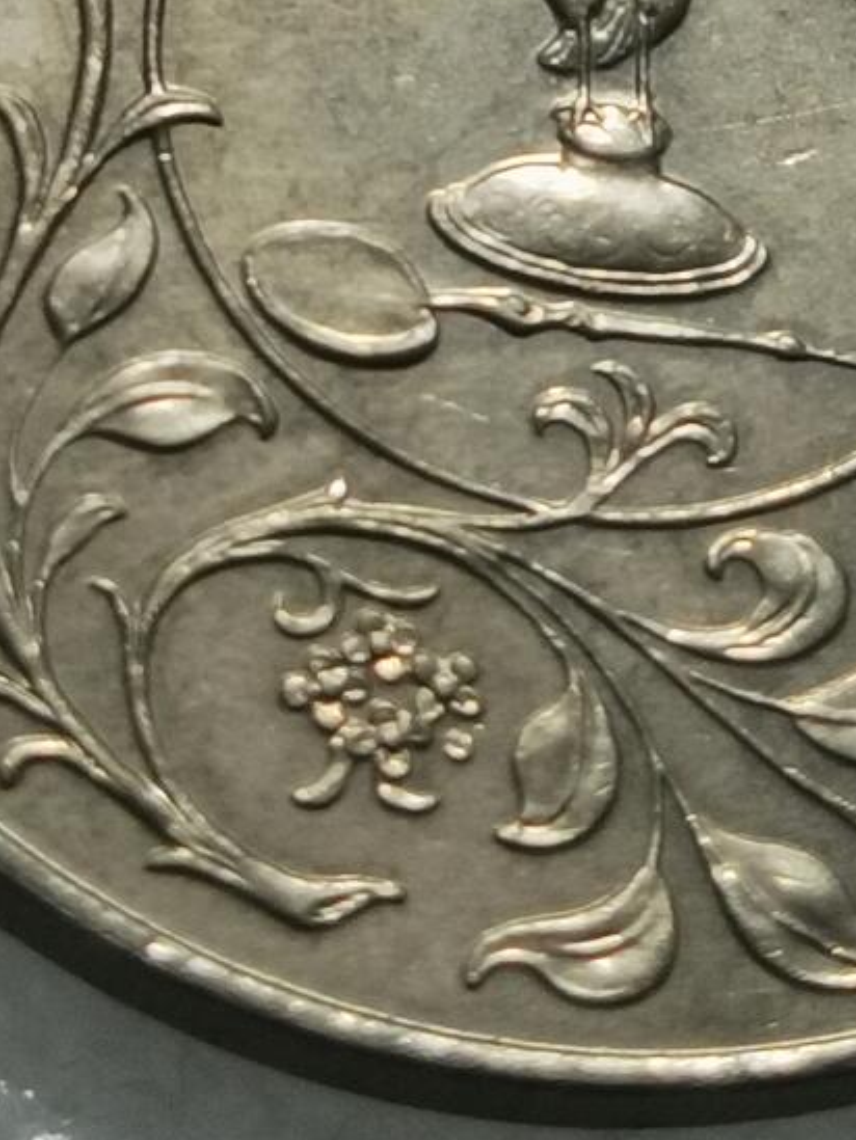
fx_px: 7020
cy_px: 39
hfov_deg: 7.0
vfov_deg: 9.2
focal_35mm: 213
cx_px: 596
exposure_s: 1/100
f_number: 1.9
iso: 64
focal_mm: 6.67
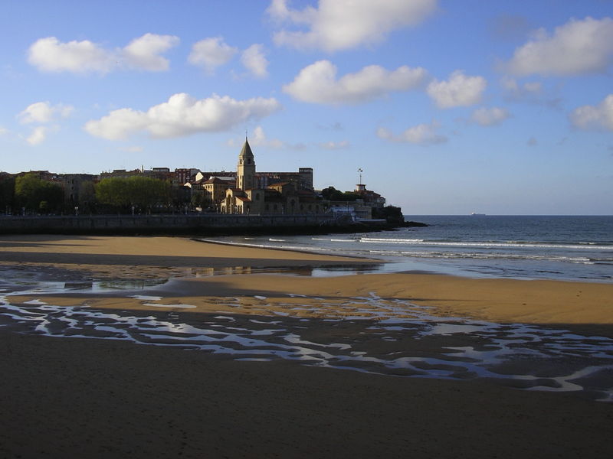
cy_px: 230
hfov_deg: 49.0
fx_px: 673
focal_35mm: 38
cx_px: 306
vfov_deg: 37.7
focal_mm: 5.8
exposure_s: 1/640
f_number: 4.1
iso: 50
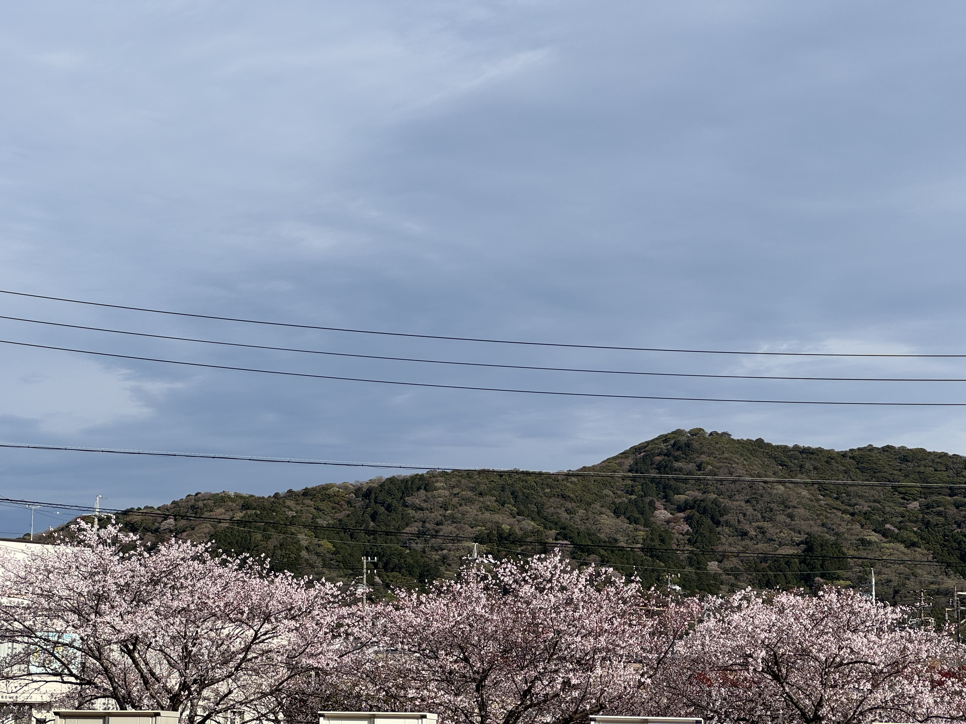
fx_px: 2149
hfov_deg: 25.3
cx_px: 483
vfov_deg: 19.1
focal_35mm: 77
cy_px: 362
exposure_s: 1/1220
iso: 25
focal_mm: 9
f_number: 2.8
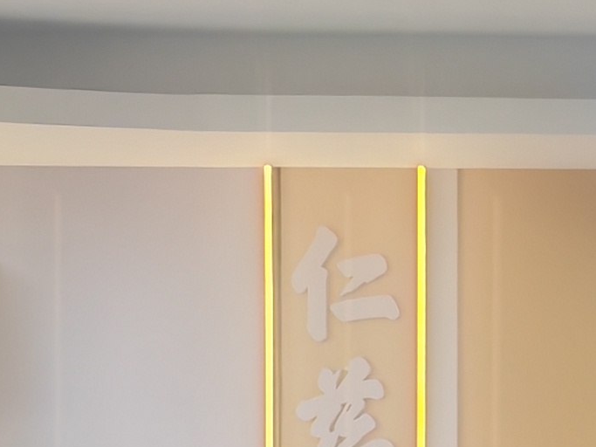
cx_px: 1729
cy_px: 529
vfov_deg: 9.1
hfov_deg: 9.7
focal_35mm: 162
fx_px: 2789
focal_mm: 5.52
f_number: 1.95
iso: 80
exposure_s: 1/100
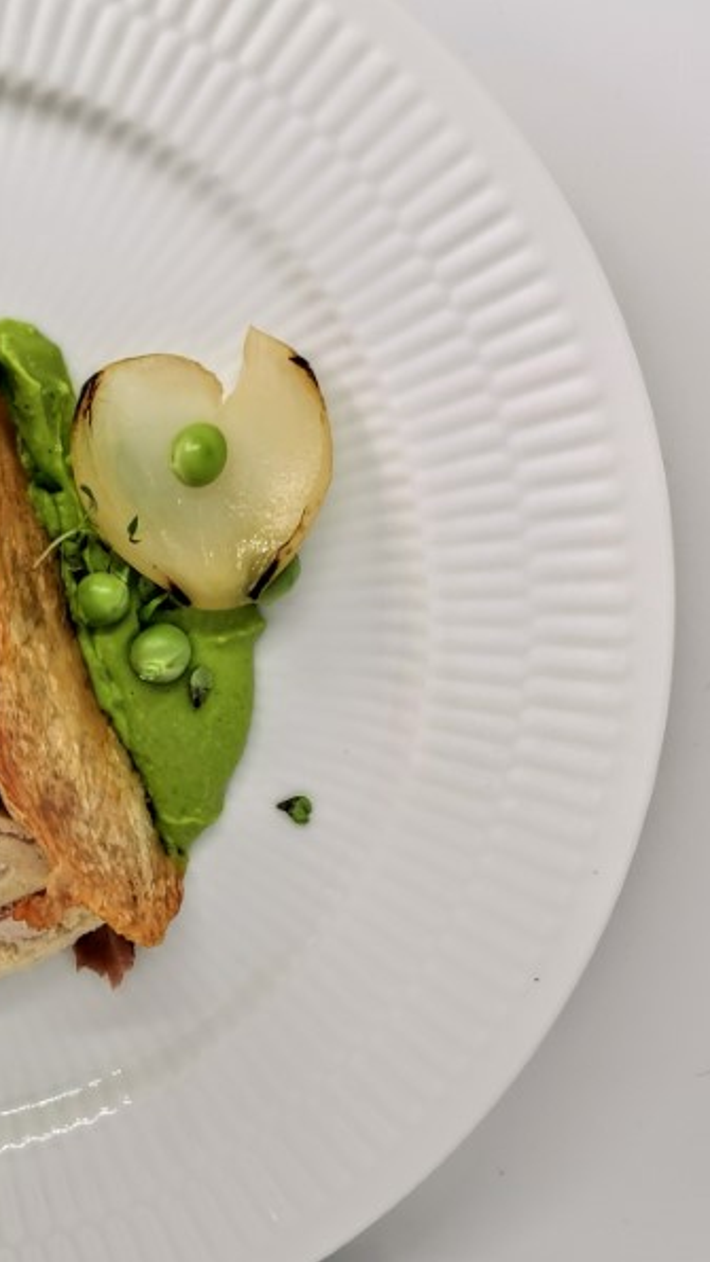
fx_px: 2009
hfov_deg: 19.0
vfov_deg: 34.9
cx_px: -121
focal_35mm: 60
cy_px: 633
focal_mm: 5.56
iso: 50
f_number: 1.6
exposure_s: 1/181
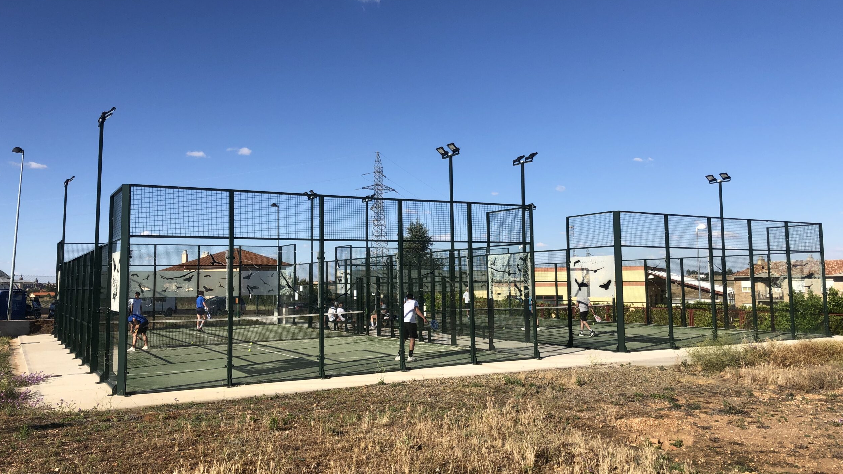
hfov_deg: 62.6
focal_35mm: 31
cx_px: 415
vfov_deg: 37.8
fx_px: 693
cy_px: 221
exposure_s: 1/2558
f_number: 1.8
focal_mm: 4
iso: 20
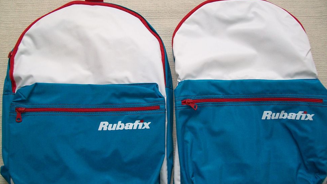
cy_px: 96
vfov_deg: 31.2
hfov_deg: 52.8
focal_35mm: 38
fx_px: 329
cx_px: 160
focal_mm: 6.1
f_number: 2.7
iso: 160
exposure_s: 1/80
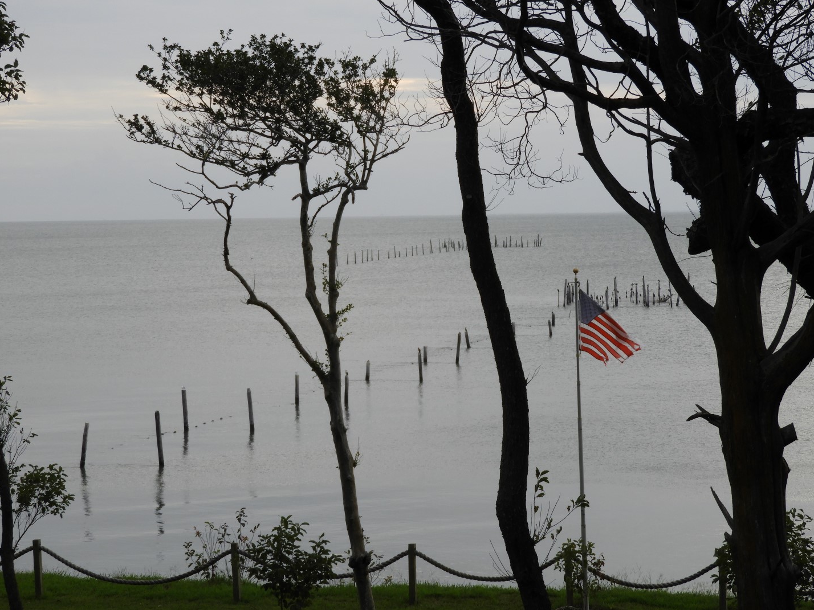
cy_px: 303
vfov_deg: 12.8
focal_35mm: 116
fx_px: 2728
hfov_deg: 17.0
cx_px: 409
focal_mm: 20.6
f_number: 5
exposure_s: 1/160
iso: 100
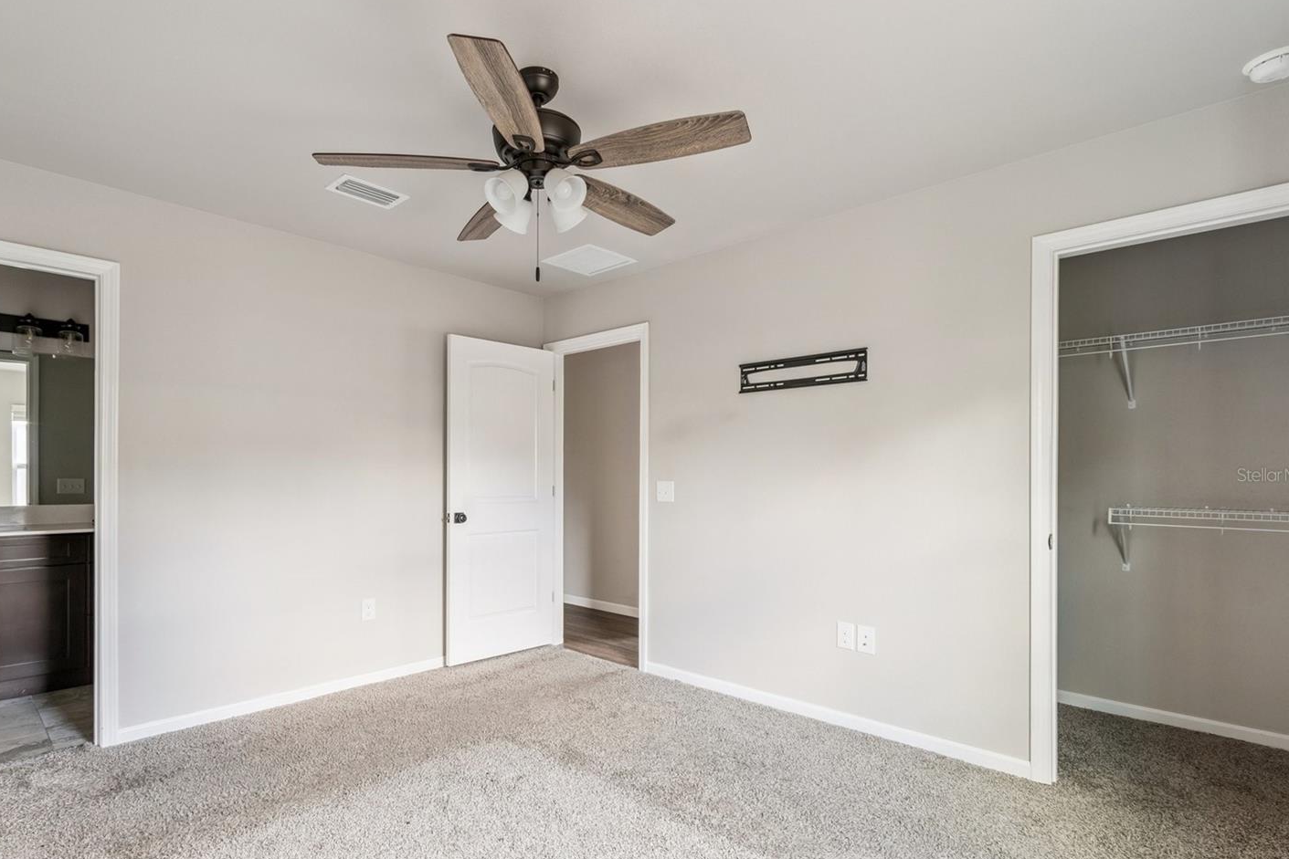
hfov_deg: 93.0
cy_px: 475
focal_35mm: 17
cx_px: 587
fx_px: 609
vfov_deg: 70.3
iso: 200
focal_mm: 10
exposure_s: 1/1.25
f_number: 8
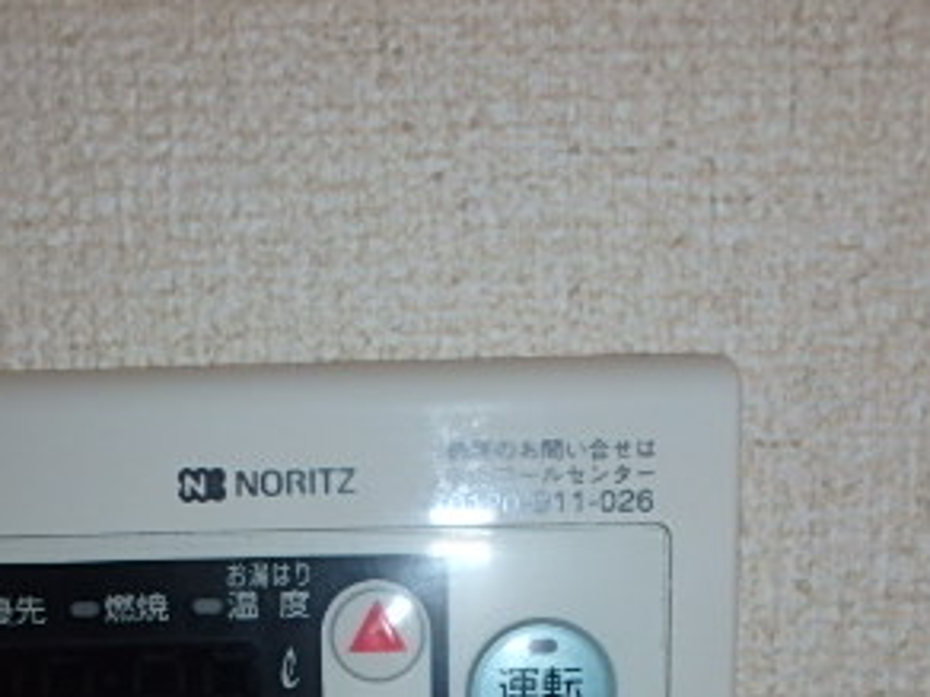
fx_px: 1236
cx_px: 303
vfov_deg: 29.0
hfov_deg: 40.7
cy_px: 732
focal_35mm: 46
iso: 200
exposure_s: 1/30
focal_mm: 3.7
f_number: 6
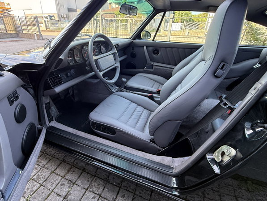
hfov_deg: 87.5
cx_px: 122
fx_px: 139
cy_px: 95
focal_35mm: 18
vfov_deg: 71.6
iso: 200
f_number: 2.2
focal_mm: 2.22
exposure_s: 1/99
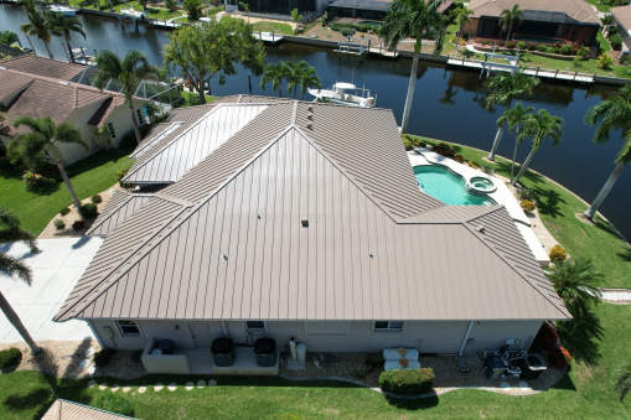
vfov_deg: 57.2
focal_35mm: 22
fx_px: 385
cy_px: 210
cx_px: 316
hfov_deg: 78.6
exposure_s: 1/2000
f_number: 2.8
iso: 100
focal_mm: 8.38
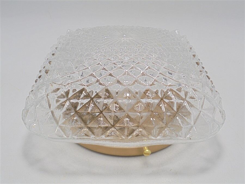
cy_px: 92
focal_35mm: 43
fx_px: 304
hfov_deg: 43.9
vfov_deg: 33.6
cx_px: 122
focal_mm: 7.8
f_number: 4.5
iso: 100
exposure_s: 1/60
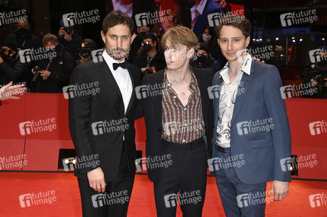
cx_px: 164
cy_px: 108
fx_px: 436
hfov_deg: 41.1
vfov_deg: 28.0
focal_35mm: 48
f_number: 5.6
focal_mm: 48
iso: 800
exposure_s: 1/160
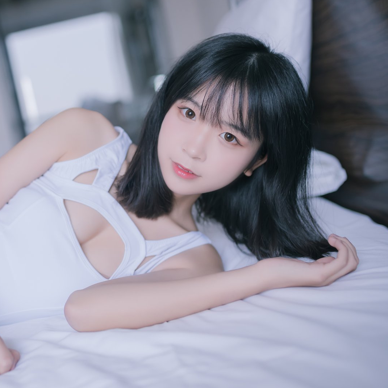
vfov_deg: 34.0
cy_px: 196
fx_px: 634
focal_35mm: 50
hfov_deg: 33.2
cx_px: 85
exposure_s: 1/200
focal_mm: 35
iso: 1250
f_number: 1.8
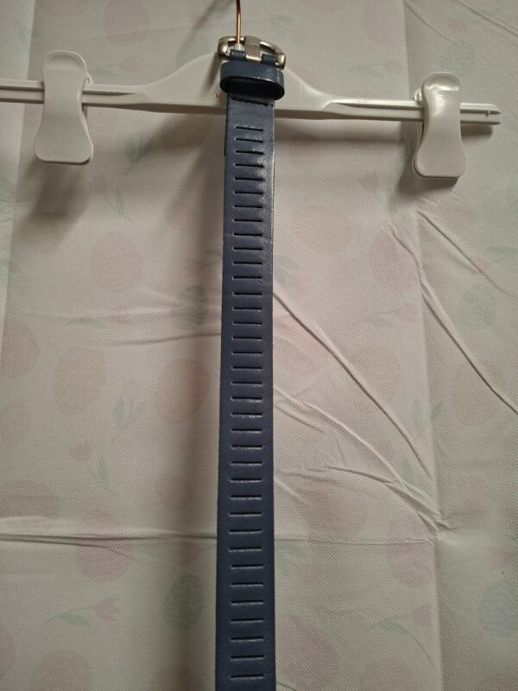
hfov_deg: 58.9
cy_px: 346
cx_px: 259
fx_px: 459
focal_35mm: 23
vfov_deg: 73.9
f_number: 1.8
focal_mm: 5.54
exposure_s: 1/60
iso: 200
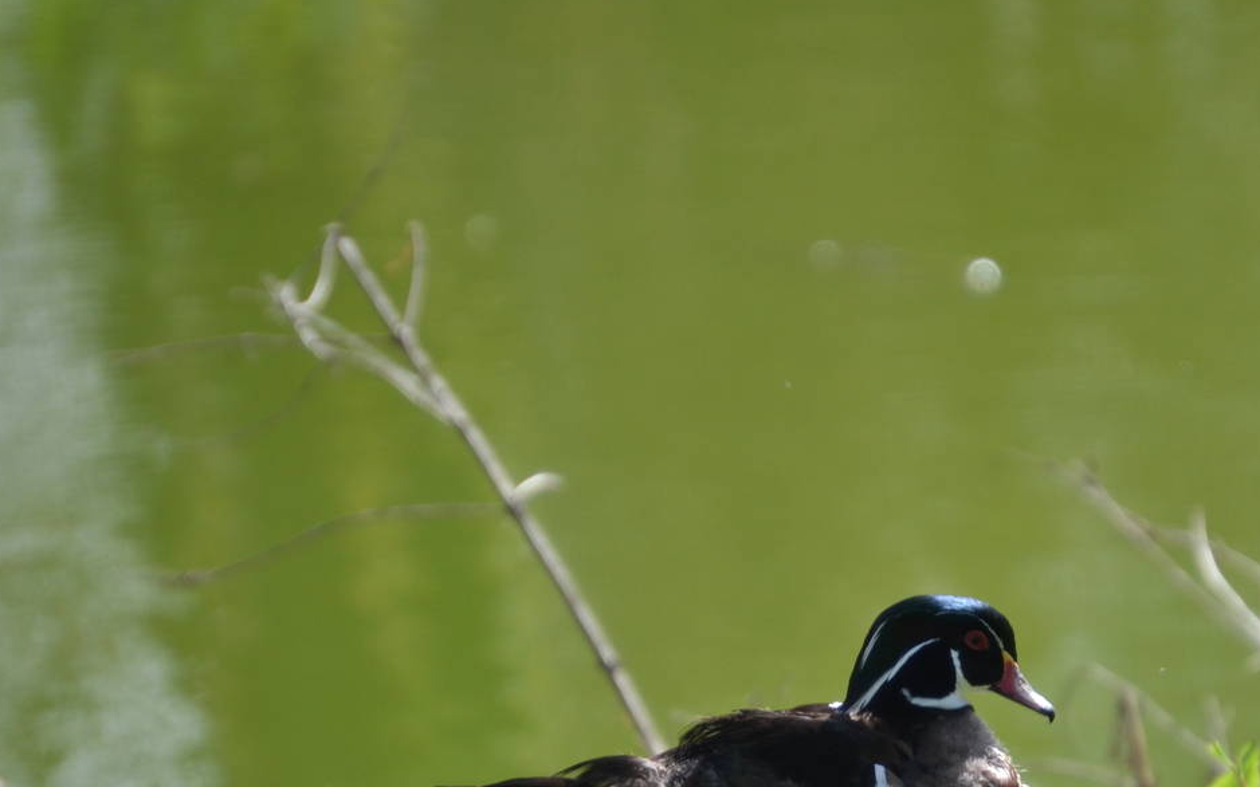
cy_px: 655
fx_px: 17892
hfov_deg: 4.0
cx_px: 967
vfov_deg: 2.5
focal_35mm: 521
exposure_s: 1/800
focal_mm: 200
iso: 400
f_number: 5.6
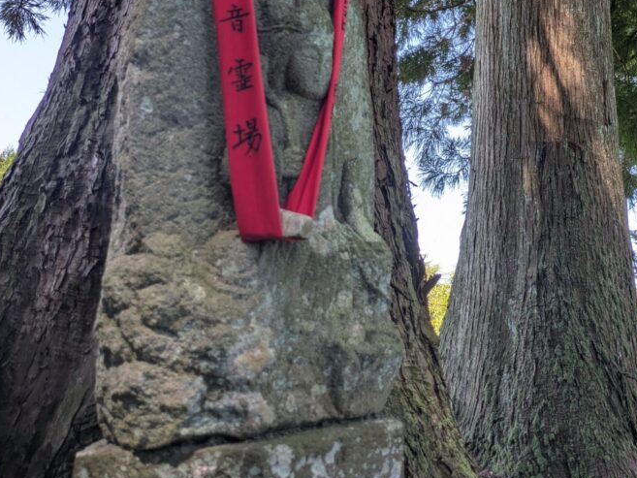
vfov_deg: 36.0
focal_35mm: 39
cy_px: 119
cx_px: 440
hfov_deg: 46.9
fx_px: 718
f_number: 1.89
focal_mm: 5.43
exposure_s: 1/453
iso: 50
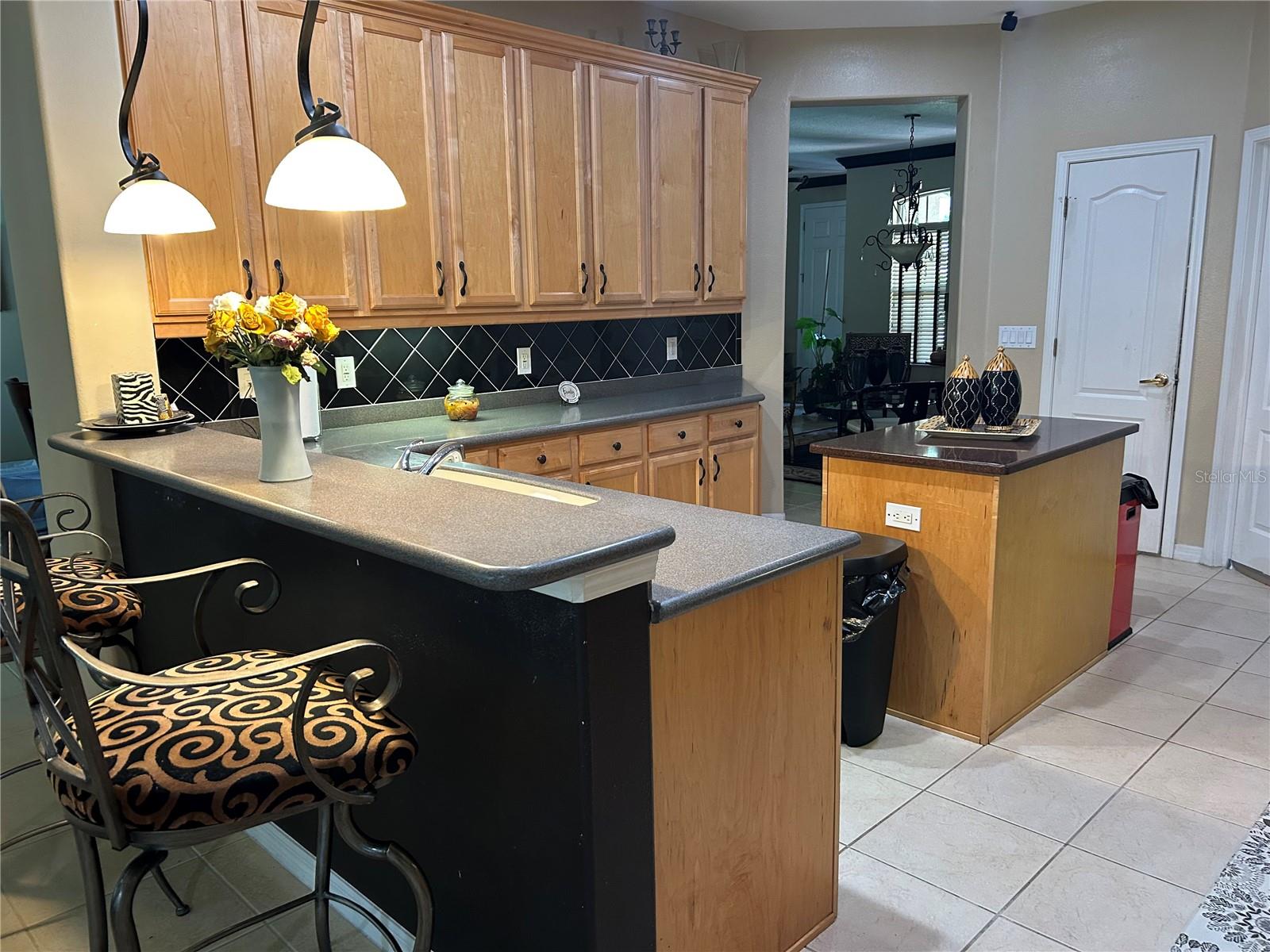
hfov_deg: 67.3
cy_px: 476
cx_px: 635
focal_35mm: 26
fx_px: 954
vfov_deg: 53.1
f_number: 1.5
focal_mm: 5.7
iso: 250
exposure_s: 1/60
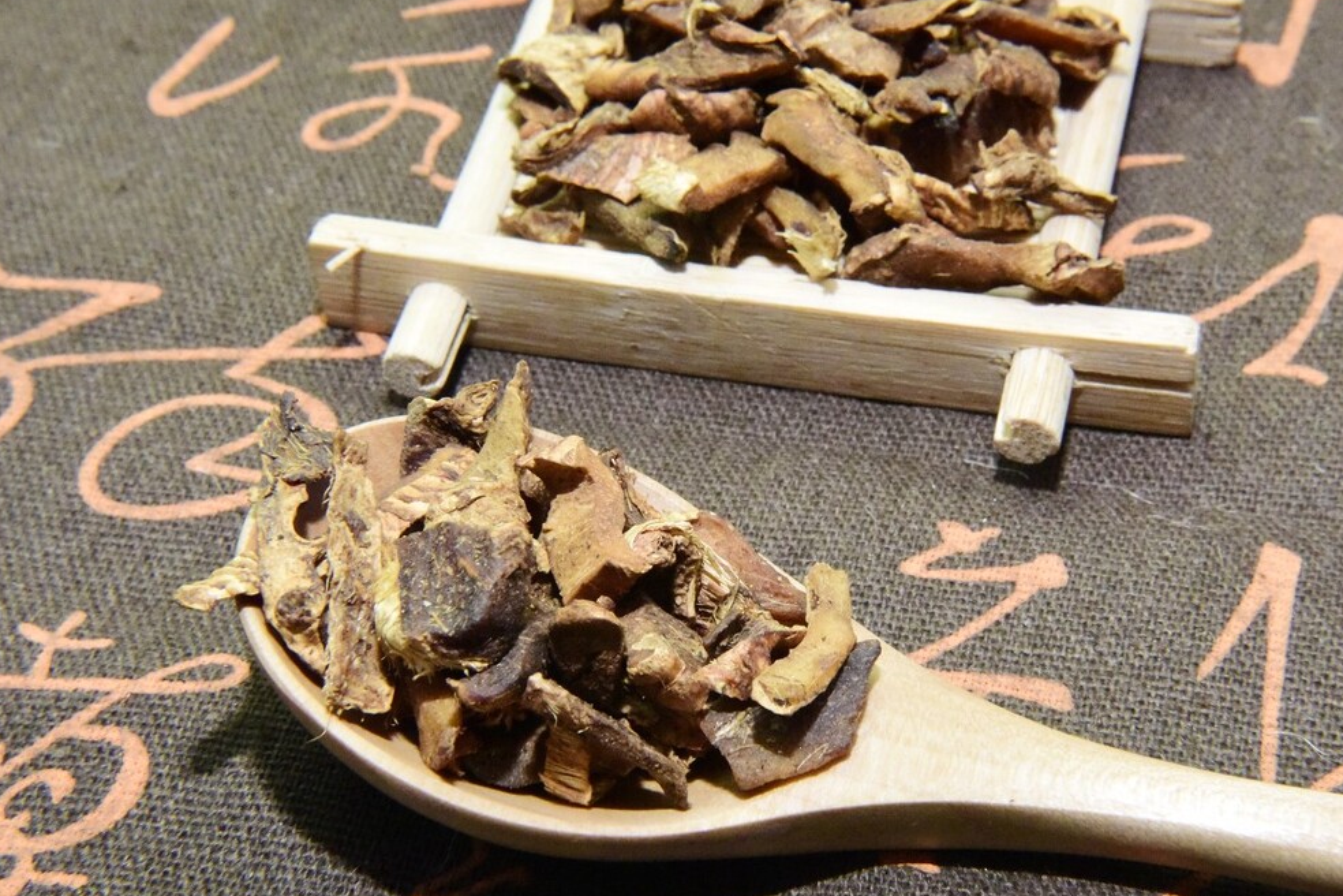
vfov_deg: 22.3
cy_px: 468
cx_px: 721
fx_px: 2275
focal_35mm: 61
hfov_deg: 32.9
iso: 12800
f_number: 22
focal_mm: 50
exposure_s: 1/250
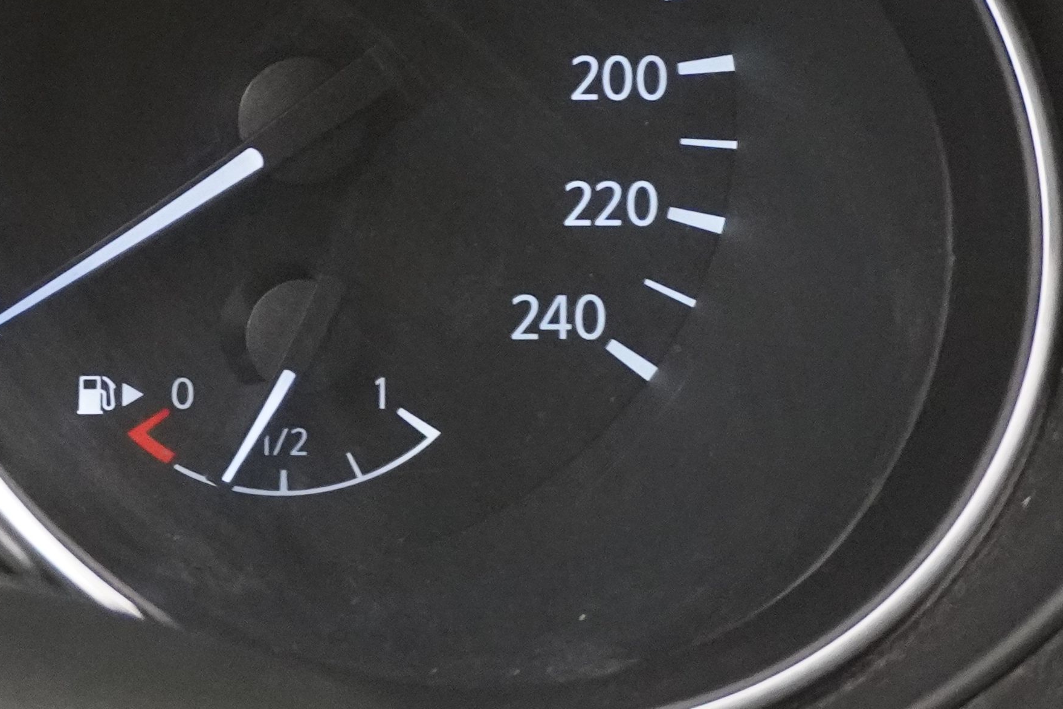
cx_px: -486
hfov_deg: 16.1
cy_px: 41
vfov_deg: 11.5
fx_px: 3475
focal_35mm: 118
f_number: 4
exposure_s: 1/40
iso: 4000
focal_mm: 23
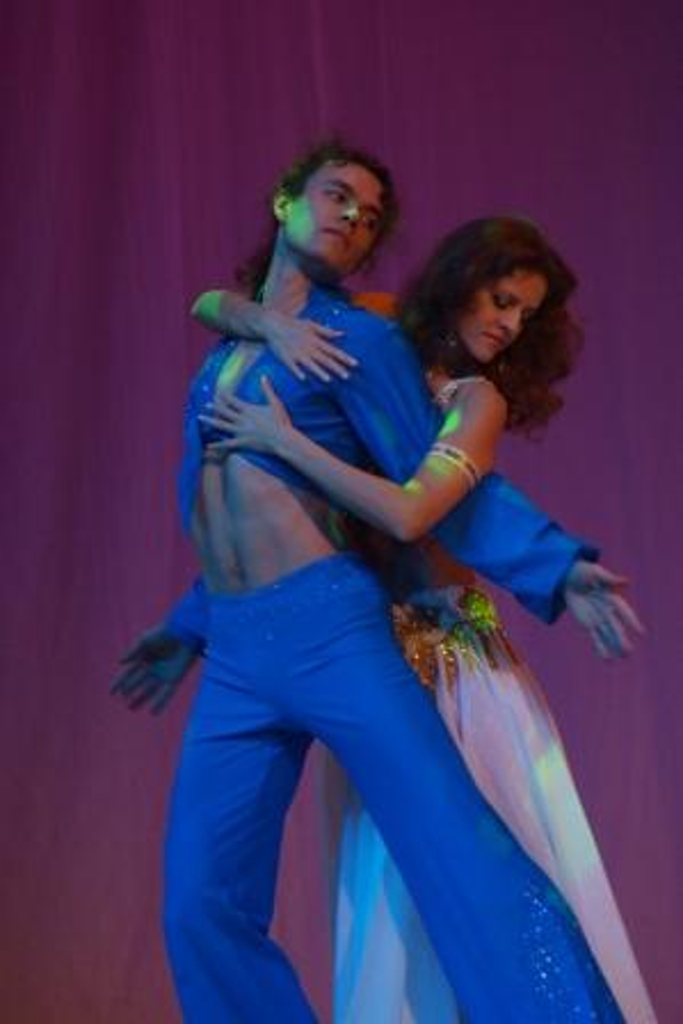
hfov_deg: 7.6
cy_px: 512
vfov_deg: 11.4
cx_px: 342
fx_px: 5118
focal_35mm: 180
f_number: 5.6
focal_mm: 120
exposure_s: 1/60
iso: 1600
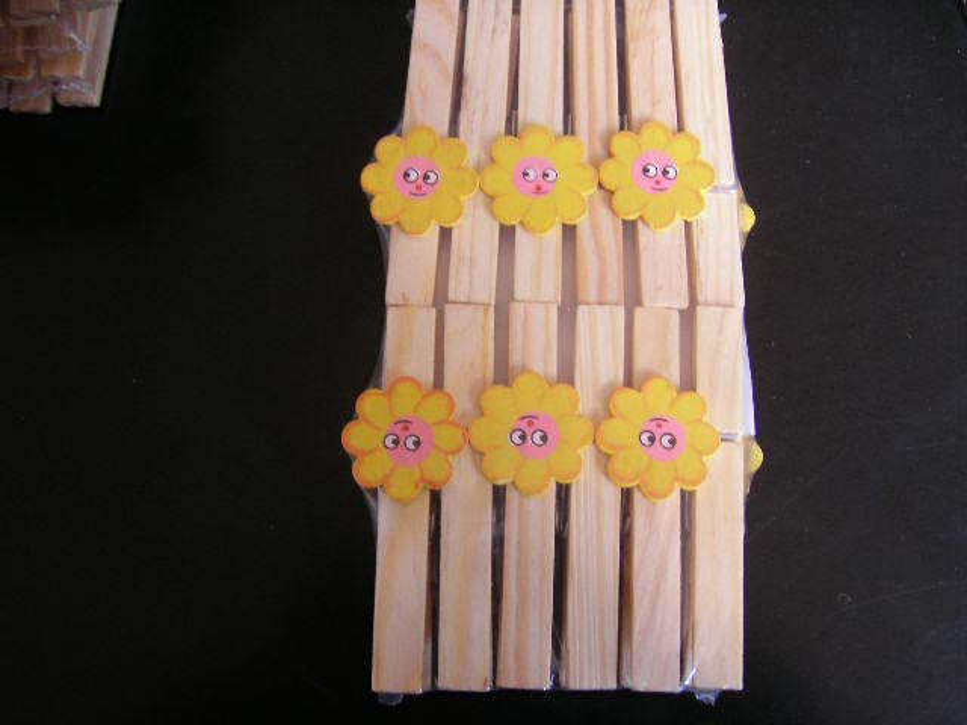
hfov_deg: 51.4
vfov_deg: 39.7
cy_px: 362
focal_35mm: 36
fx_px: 1006
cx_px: 484
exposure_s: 1/8
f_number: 2.8
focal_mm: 60
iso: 128
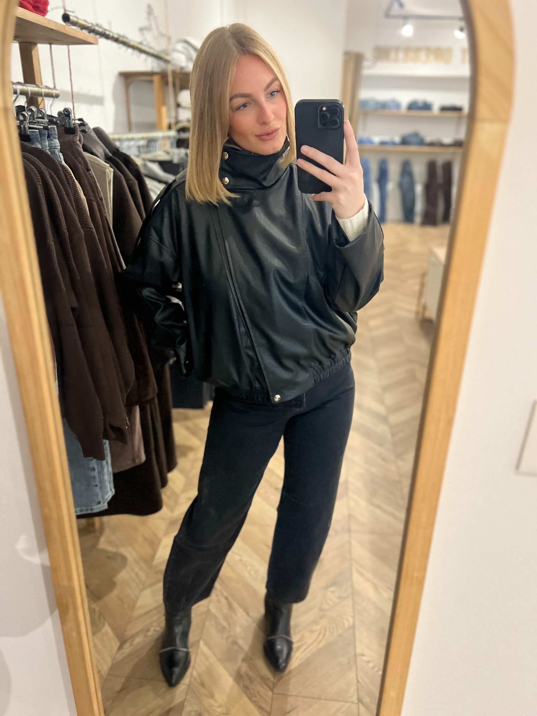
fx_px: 538
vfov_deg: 67.3
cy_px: 358
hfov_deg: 53.1
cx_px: 268
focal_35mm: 26
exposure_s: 1/50
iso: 500
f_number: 1.5
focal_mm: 5.7
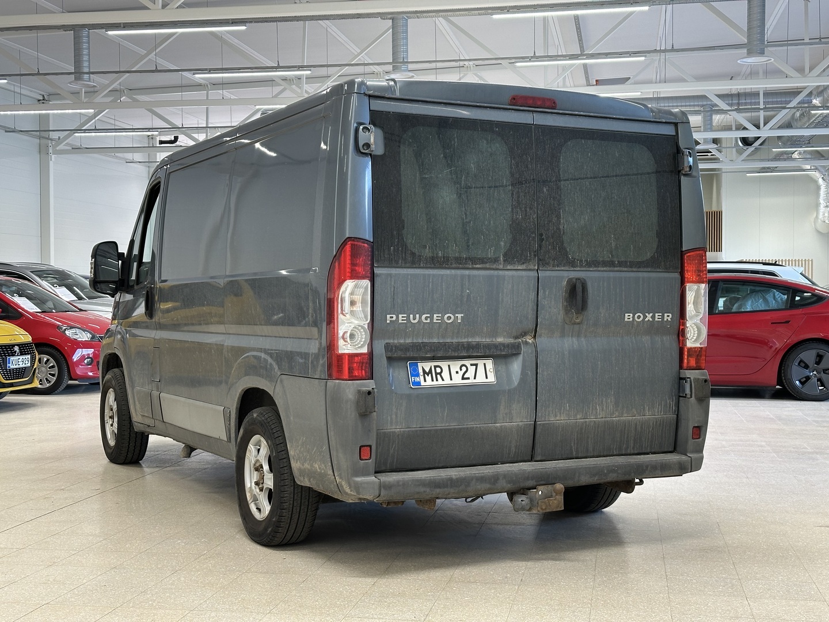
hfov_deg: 39.7
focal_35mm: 48
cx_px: 414
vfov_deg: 30.3
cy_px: 311
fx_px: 1150
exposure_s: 1/65
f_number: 1.78
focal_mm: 6.86
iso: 80
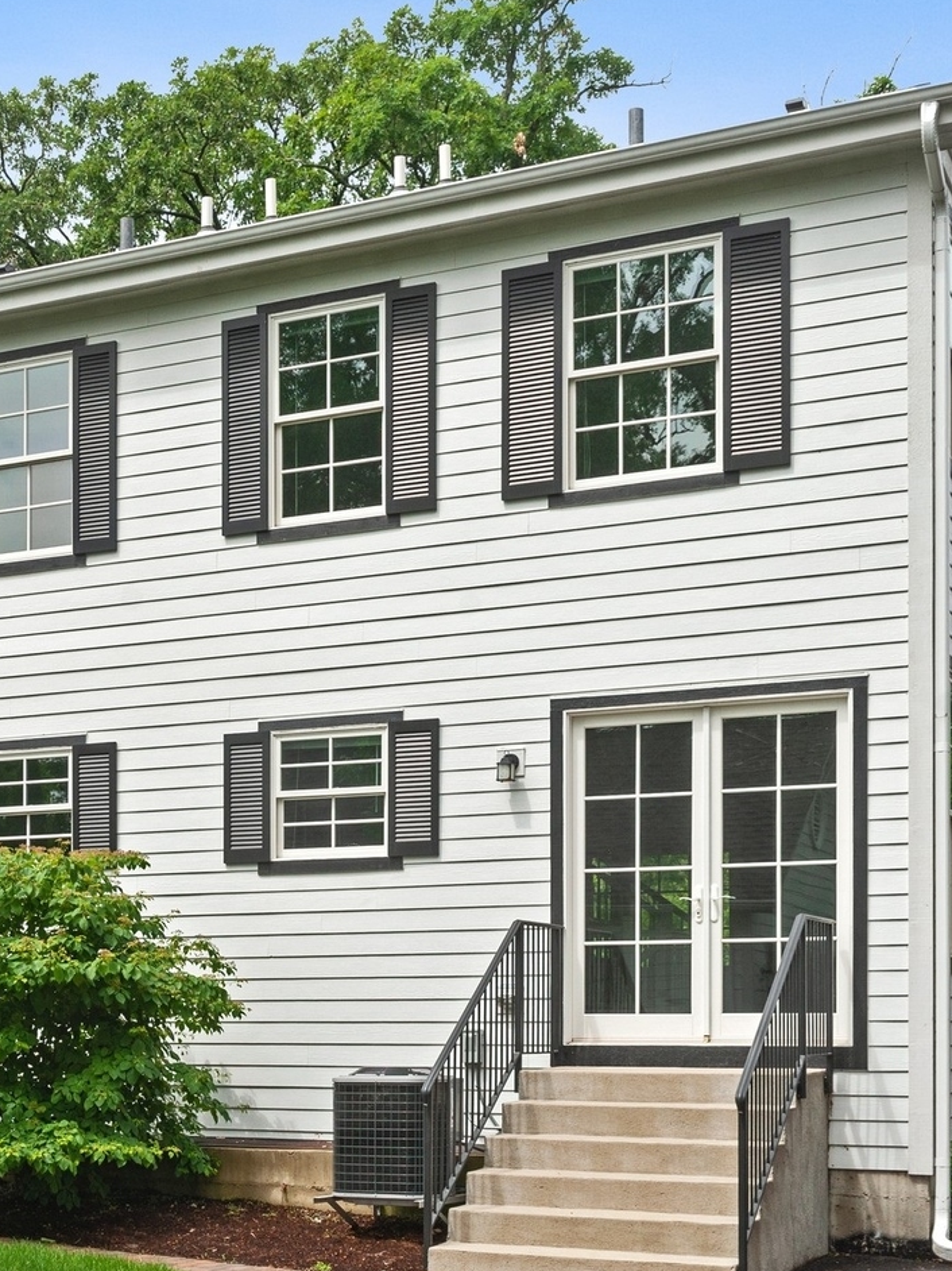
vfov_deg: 33.2
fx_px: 2128
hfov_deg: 24.4
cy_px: 681
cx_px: 62
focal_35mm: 58
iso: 200
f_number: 8
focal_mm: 35
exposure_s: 1/1000
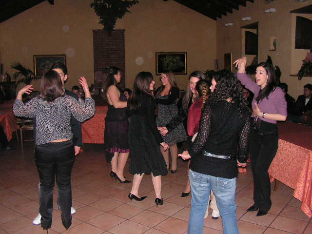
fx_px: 324
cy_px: 117
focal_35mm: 36
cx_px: 156
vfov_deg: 39.7
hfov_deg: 51.4
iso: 200
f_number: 3.2
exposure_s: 1/40
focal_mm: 6
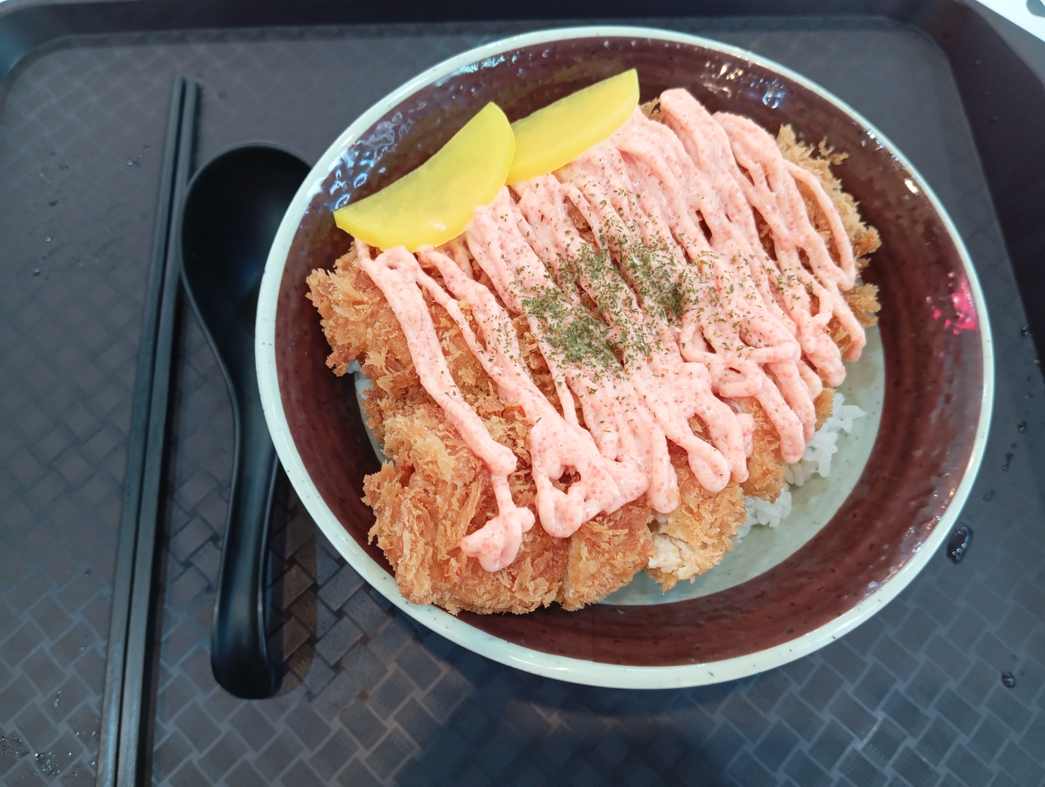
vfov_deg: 49.9
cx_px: 522
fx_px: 846
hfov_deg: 63.4
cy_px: 394
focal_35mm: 28
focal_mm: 4.22
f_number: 1.8
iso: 901
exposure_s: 1/33.3
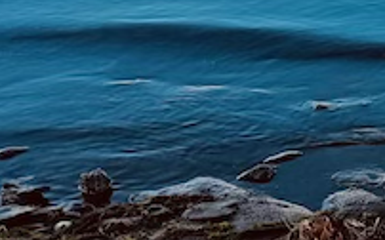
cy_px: -36
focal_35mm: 129
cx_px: 957
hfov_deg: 12.4
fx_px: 1353
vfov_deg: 10.0
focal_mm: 6.76
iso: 80
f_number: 1.78
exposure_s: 1/1767
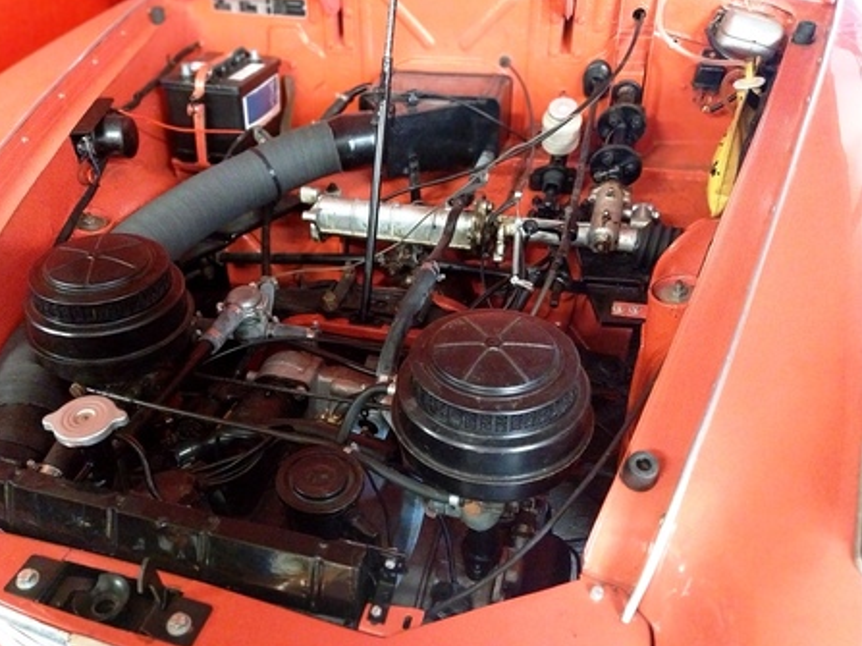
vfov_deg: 45.4
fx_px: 772
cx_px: 350
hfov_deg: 58.0
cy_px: 353
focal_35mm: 31
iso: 800
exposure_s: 1/17
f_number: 1.8
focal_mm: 4
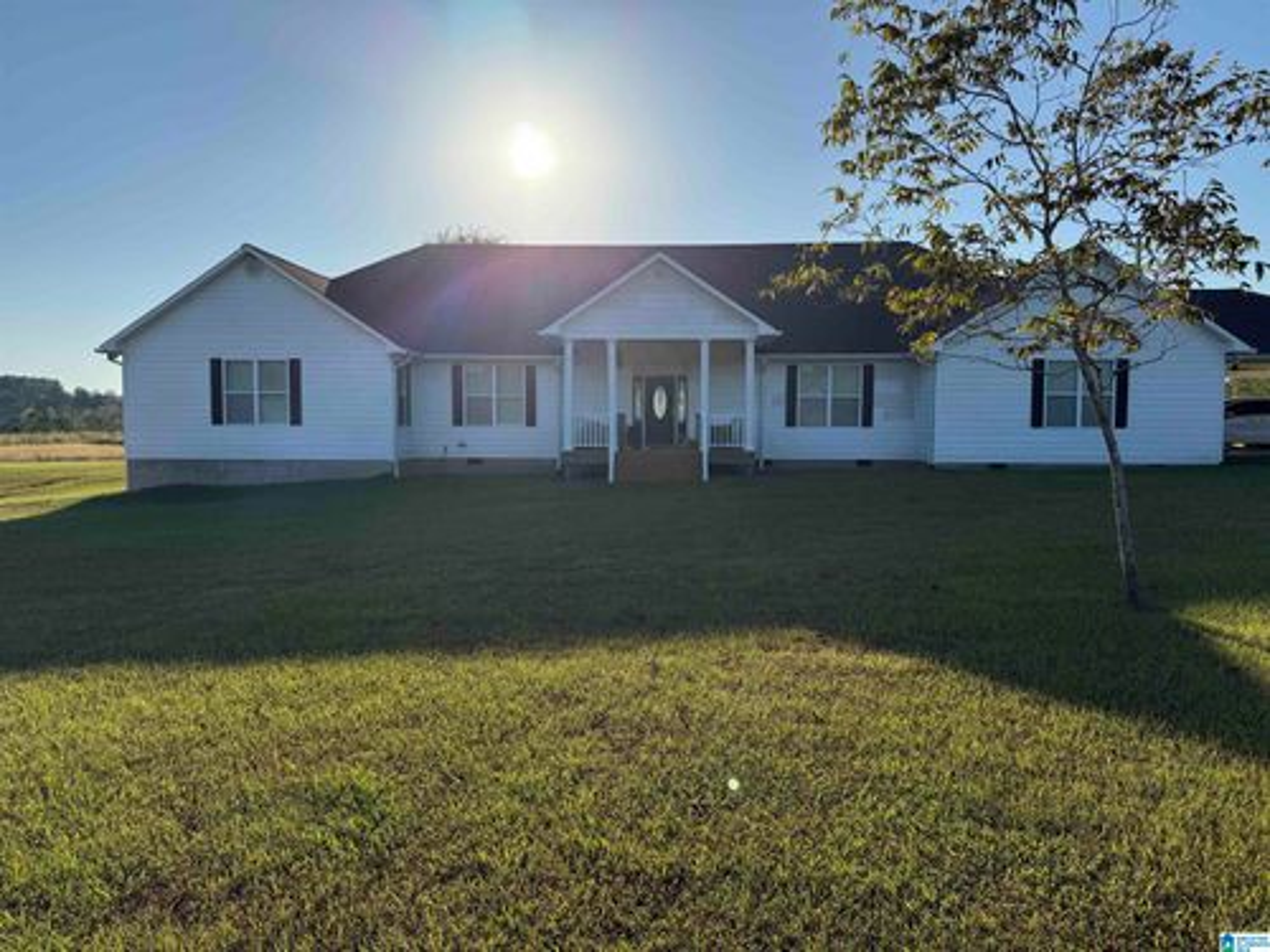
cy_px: 476
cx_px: 635
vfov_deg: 56.8
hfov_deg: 71.6
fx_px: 881
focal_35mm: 24
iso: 125
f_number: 1.78
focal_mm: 6.76
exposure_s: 1/6173
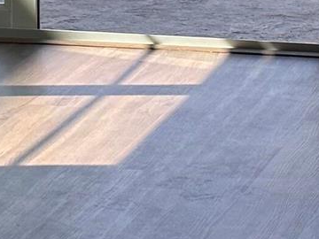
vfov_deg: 5.3
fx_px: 2516
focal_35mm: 273
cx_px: 19
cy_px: -261
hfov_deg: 7.2
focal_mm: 6.86
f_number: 1.78
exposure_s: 1/634
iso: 64
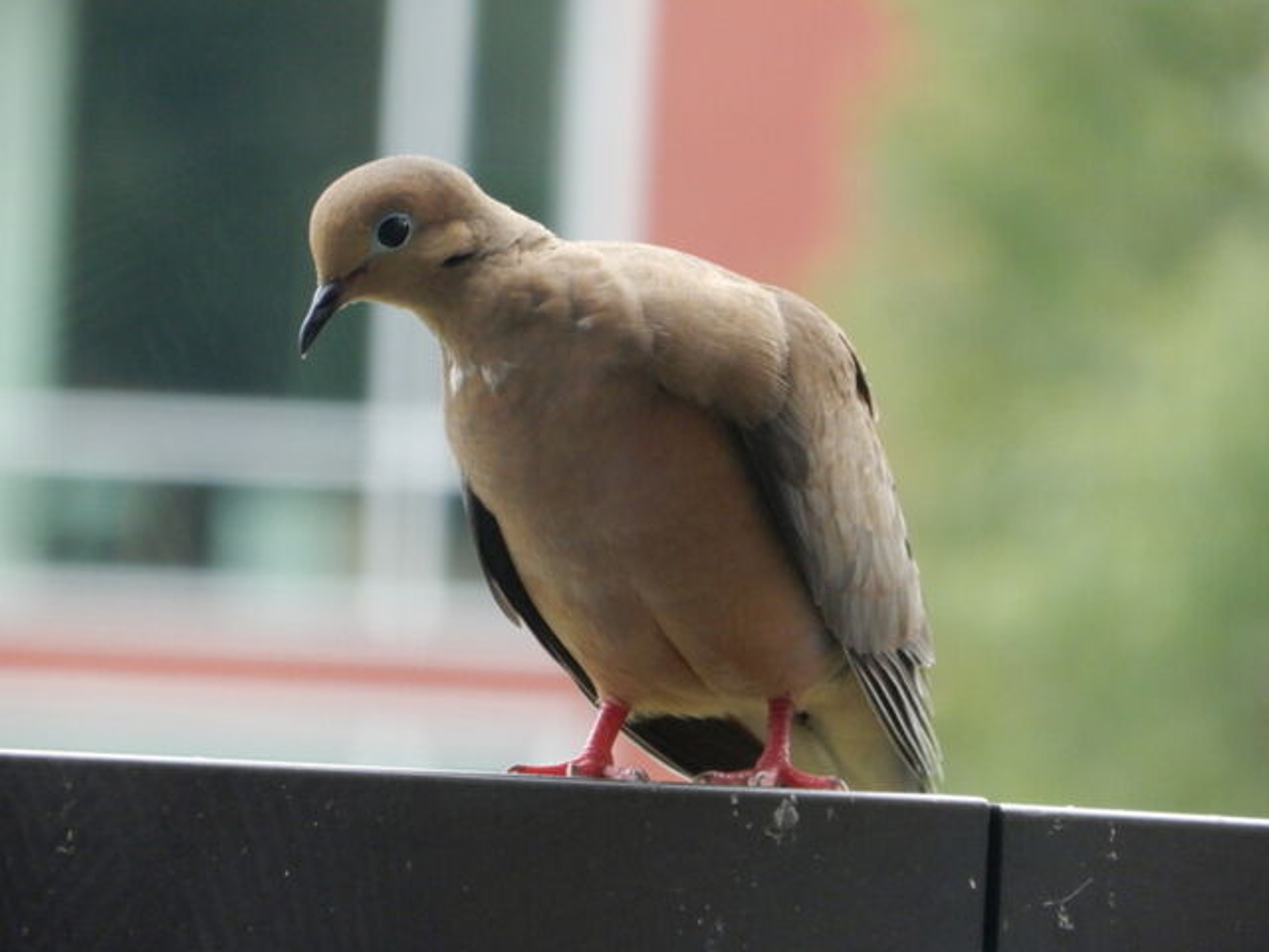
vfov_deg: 2.1
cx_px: 634
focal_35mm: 720
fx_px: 26395
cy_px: 476
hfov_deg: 2.8
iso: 400
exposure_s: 1/60
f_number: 8
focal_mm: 128
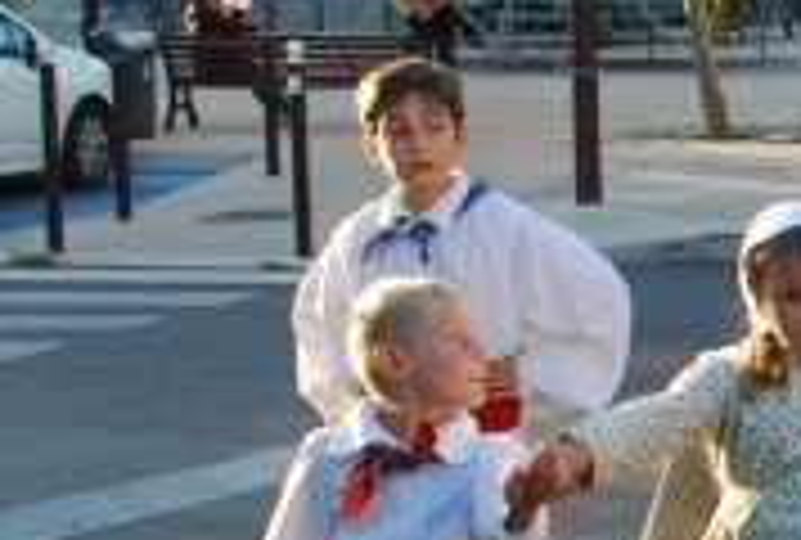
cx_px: 1332
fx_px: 3304
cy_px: 340
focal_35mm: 148
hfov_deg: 12.8
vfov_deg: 9.3
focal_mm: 22
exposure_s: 1/125
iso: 180
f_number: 5.6
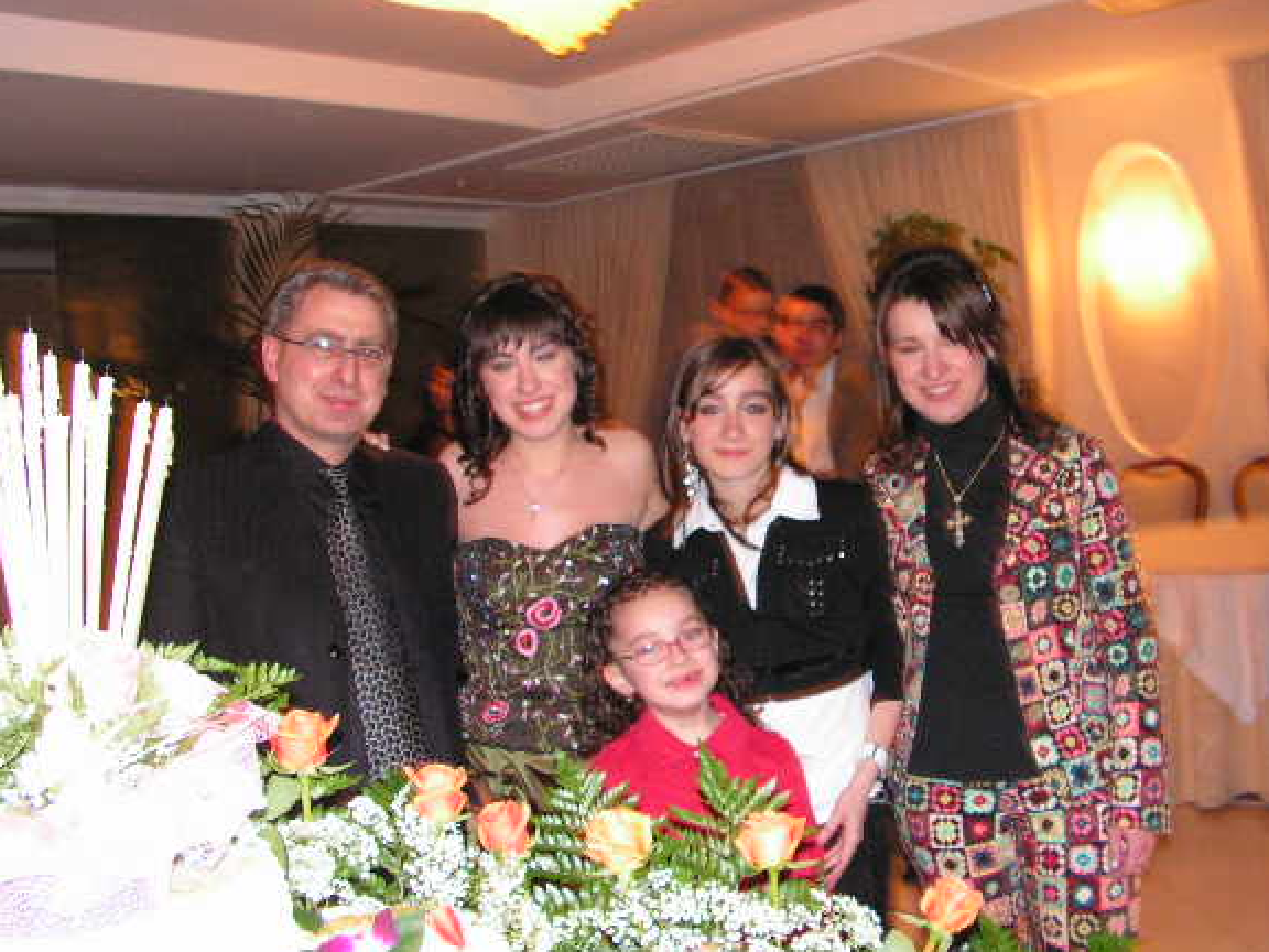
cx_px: 665
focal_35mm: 40
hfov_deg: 46.8
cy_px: 434
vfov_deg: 35.9
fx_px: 1466
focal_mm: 6
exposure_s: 1/40
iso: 200
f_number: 3.2
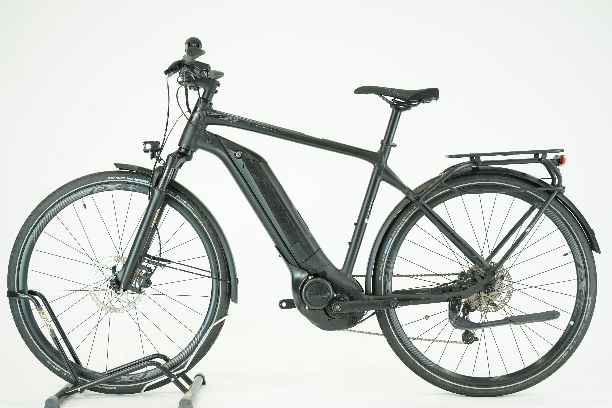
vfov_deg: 24.2
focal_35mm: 56
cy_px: 204
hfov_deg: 35.6
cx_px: 306
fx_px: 952
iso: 2000
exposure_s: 1/200
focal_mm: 56
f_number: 5
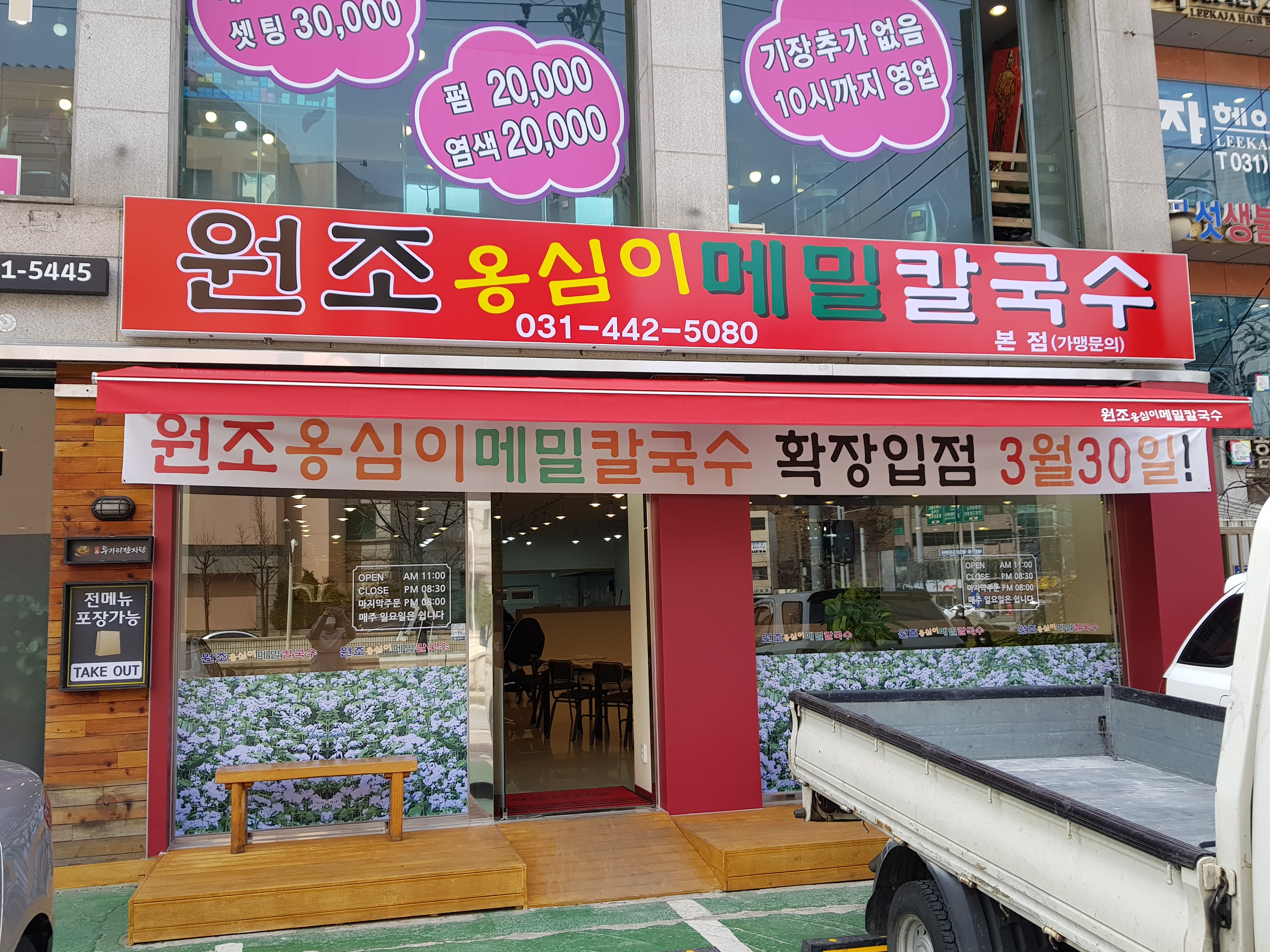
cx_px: 635
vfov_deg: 53.1
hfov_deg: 67.3
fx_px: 954
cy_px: 476
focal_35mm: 26
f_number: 1.7
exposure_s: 1/449
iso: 40
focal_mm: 4.2
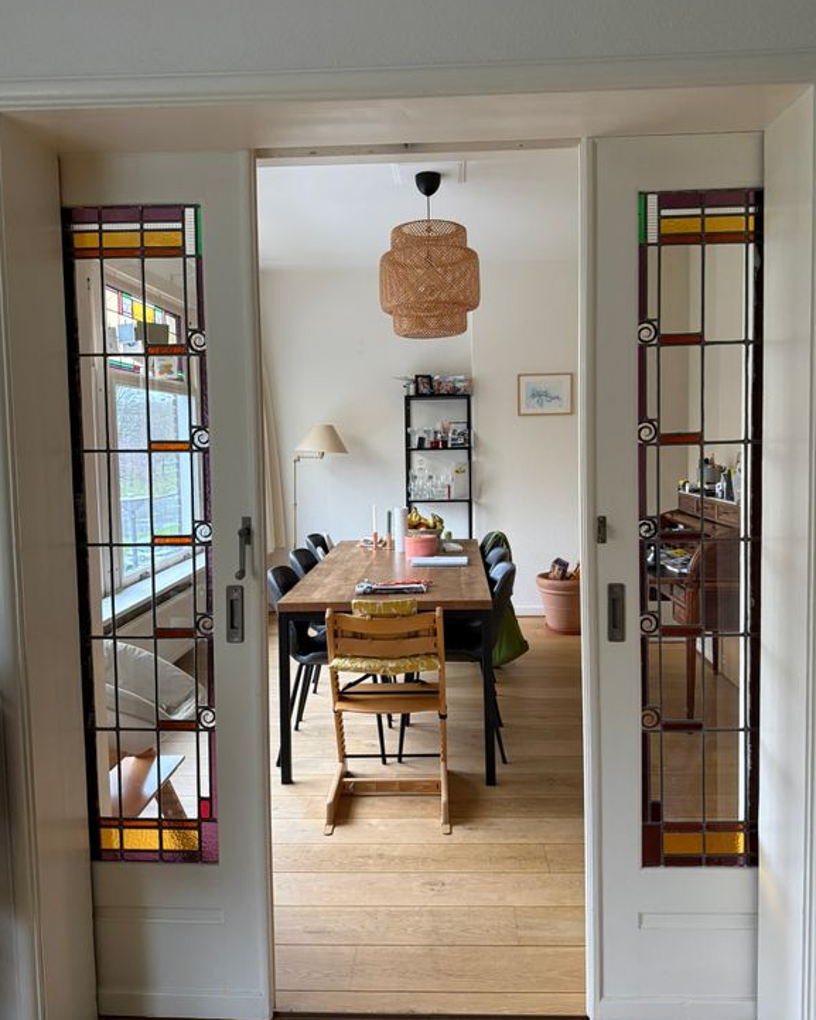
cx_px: 417
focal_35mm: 26
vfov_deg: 66.0
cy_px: 484
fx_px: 785
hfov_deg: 54.9
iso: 500
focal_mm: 6.76
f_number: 1.78
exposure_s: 1/60
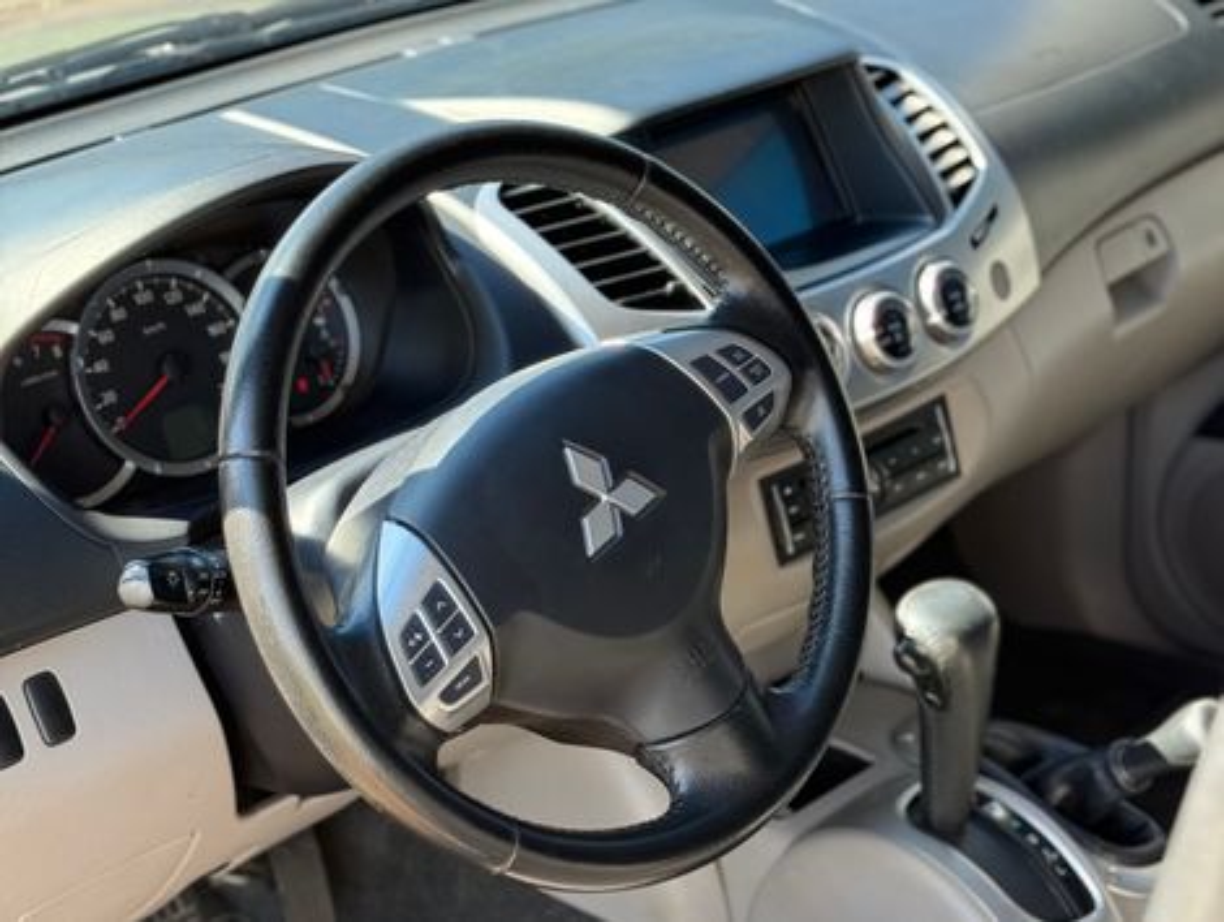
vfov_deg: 30.3
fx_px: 1700
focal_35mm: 48
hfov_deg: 39.6
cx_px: 612
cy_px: 461
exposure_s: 1/242
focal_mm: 6.76
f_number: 1.78
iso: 125
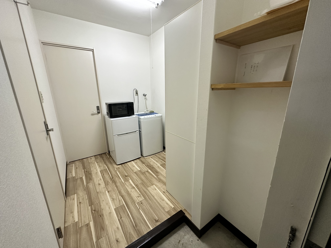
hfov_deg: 102.1
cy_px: 124
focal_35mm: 14
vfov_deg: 85.7
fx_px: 134
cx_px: 166
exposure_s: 1/60
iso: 160
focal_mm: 2.22
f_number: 2.2
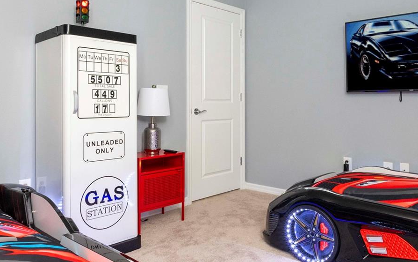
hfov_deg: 61.2
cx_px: 215
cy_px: 119
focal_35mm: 31
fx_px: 353
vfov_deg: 40.6
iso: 1250
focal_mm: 17
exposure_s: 1/5
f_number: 13
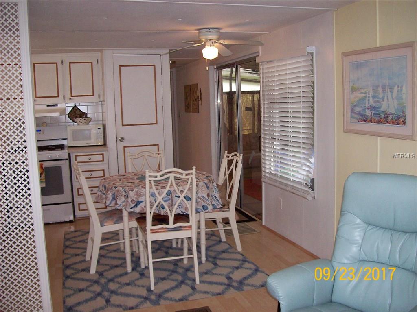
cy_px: 156
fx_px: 433
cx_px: 208
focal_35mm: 36
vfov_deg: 39.6
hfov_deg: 51.4
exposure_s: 1/64
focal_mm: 6
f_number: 2.7
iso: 140
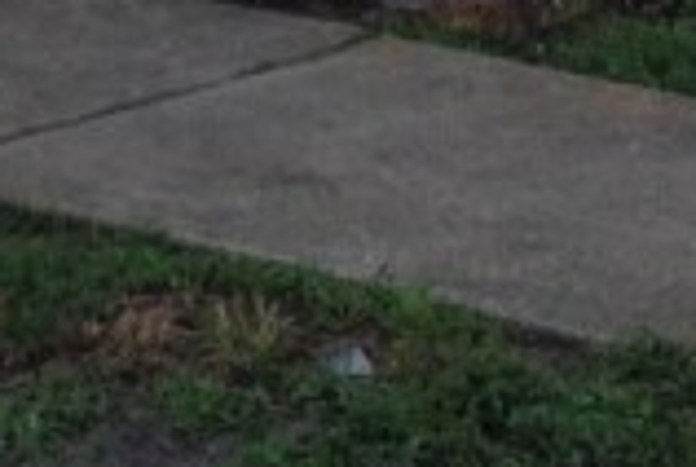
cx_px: 79
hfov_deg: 9.2
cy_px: -1018
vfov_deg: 5.7
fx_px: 4300
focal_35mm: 222
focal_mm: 4.12
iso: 50
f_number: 2.4
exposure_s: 1/328
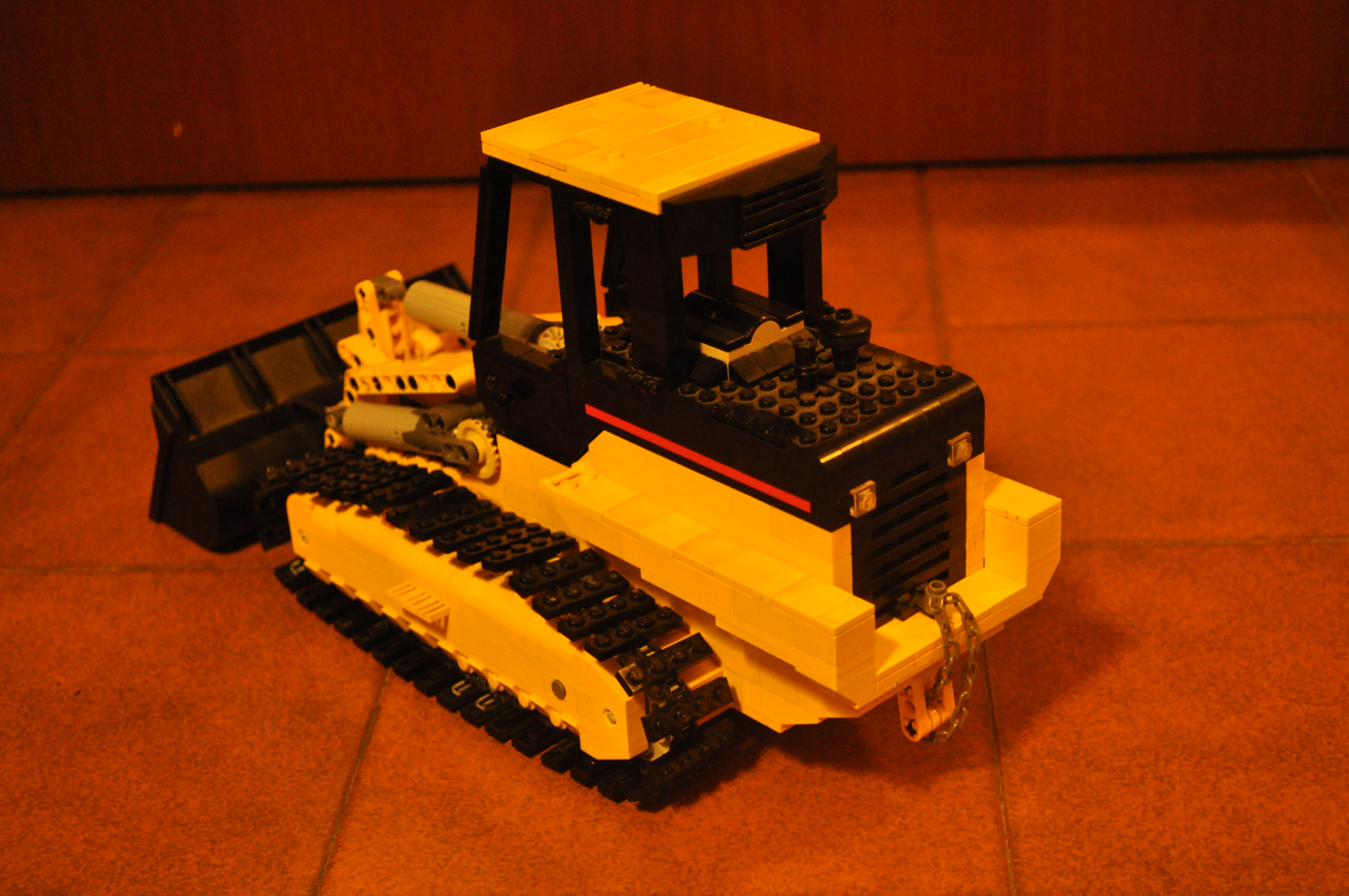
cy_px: 448
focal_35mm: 57
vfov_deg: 23.7
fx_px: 2133
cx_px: 674
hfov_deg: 35.1
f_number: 5
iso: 1600
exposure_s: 1/5
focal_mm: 38
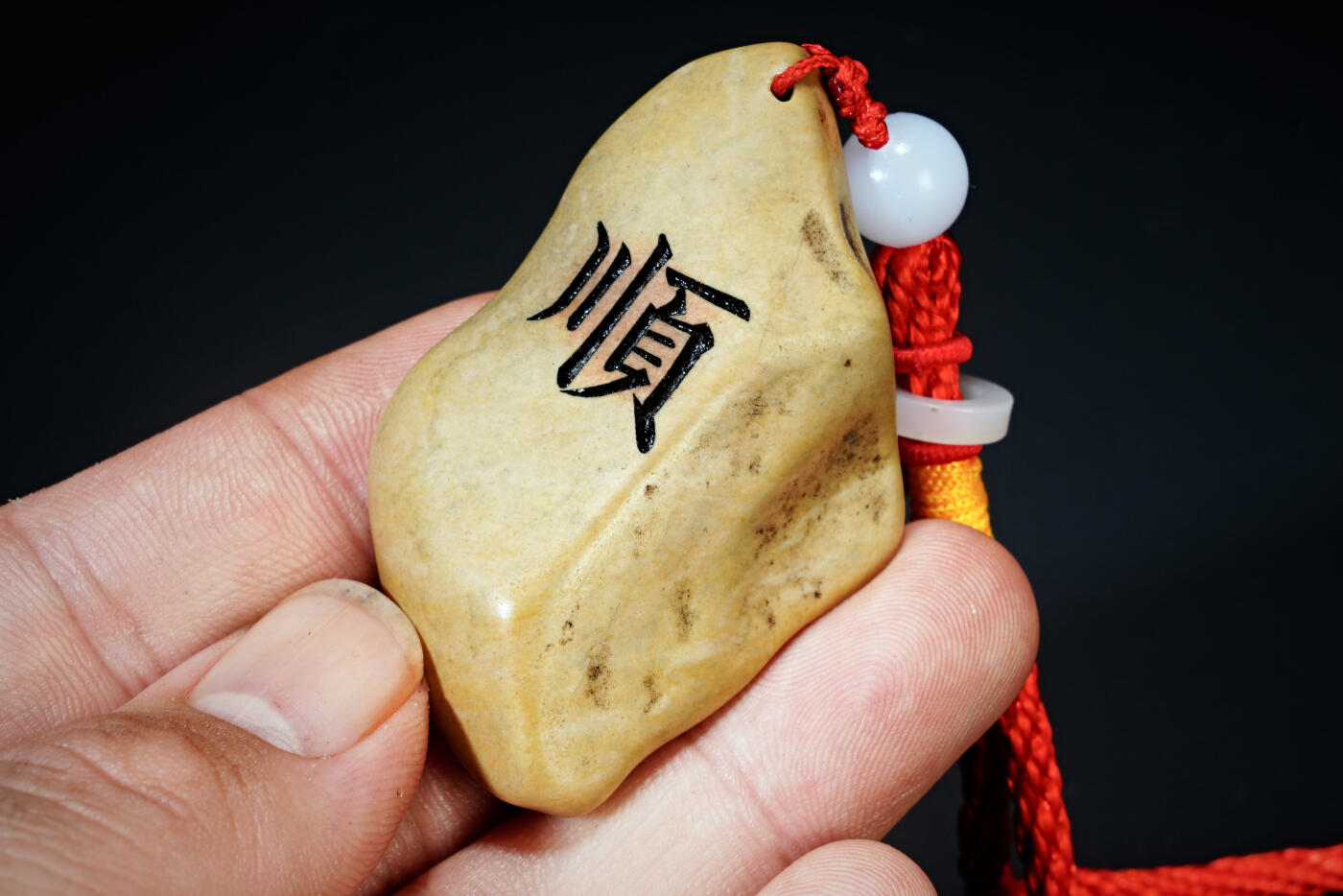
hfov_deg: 14.9
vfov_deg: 9.9
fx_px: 5149
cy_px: 448
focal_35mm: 138
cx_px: 672
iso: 100
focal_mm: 92
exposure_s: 1/160
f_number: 18
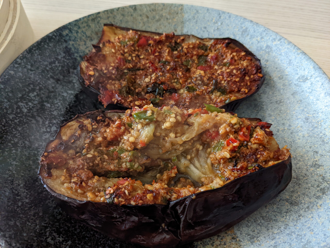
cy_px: 124
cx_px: 165
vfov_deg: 51.4
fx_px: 257
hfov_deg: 65.3
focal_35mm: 27
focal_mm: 4.38
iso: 397
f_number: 1.73
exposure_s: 1/24
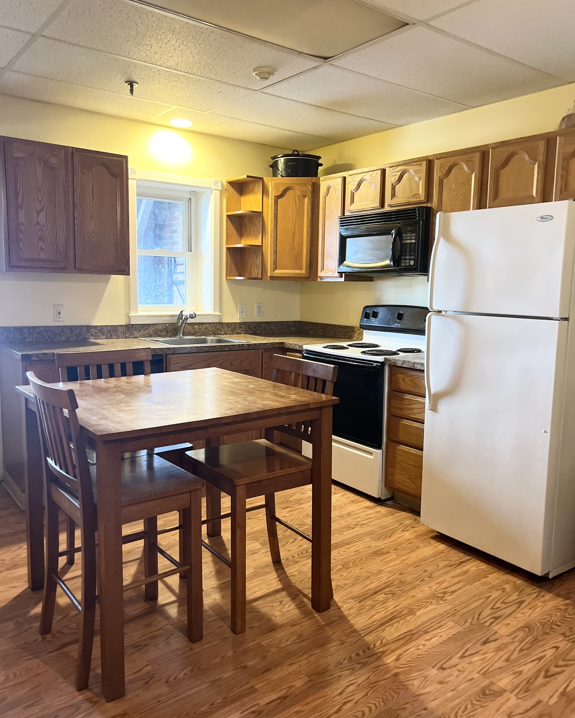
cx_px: 287
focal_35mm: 28
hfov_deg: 51.5
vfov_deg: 62.2
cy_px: 356
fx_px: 595
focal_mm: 5.7
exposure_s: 1/60
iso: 500
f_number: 1.5
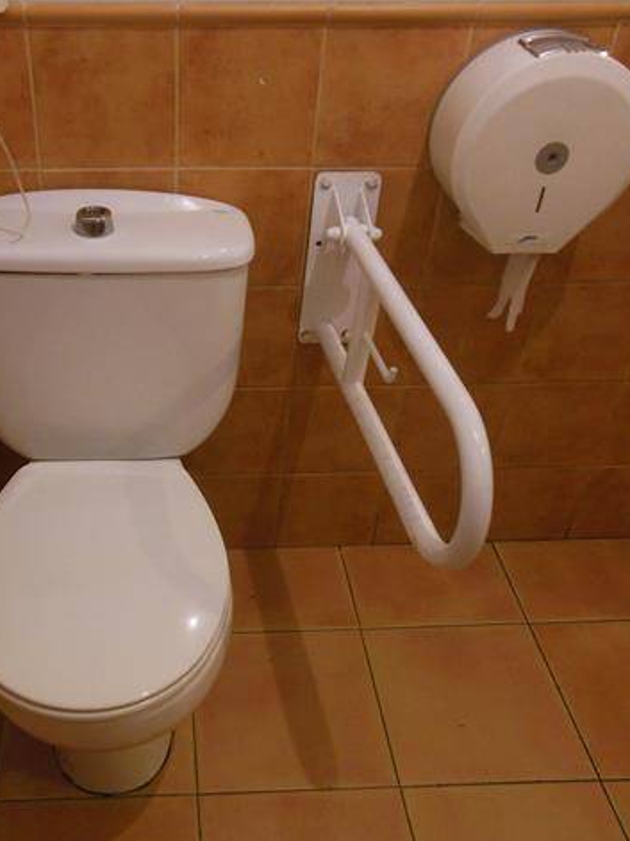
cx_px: 191
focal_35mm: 34
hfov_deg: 41.0
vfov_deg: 54.0
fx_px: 825
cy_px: 427
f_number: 3.2
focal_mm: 4.5
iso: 500
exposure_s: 1/8
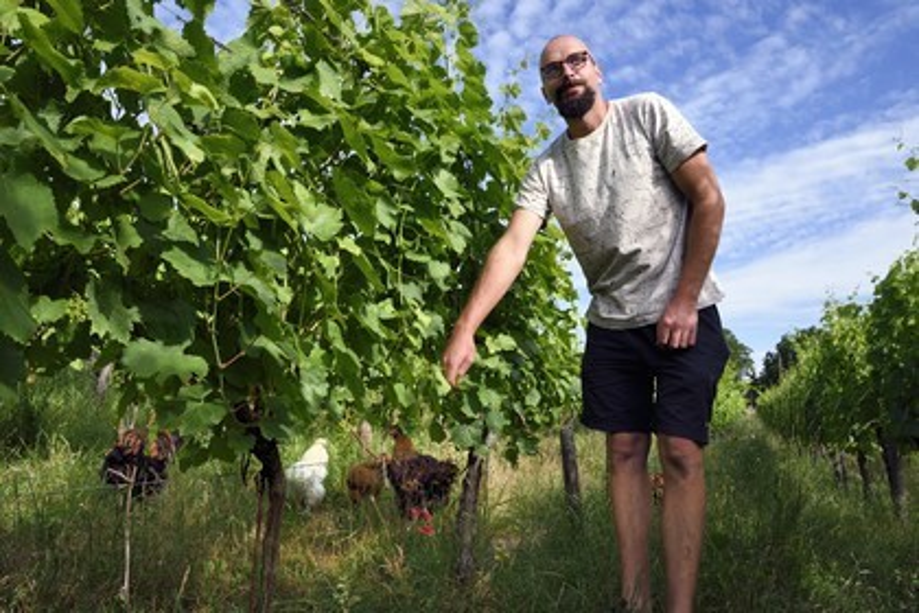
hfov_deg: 73.7
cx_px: 460
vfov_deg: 53.1
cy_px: 306
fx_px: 613
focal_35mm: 24
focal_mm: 24
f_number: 16
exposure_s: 1/200
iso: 640
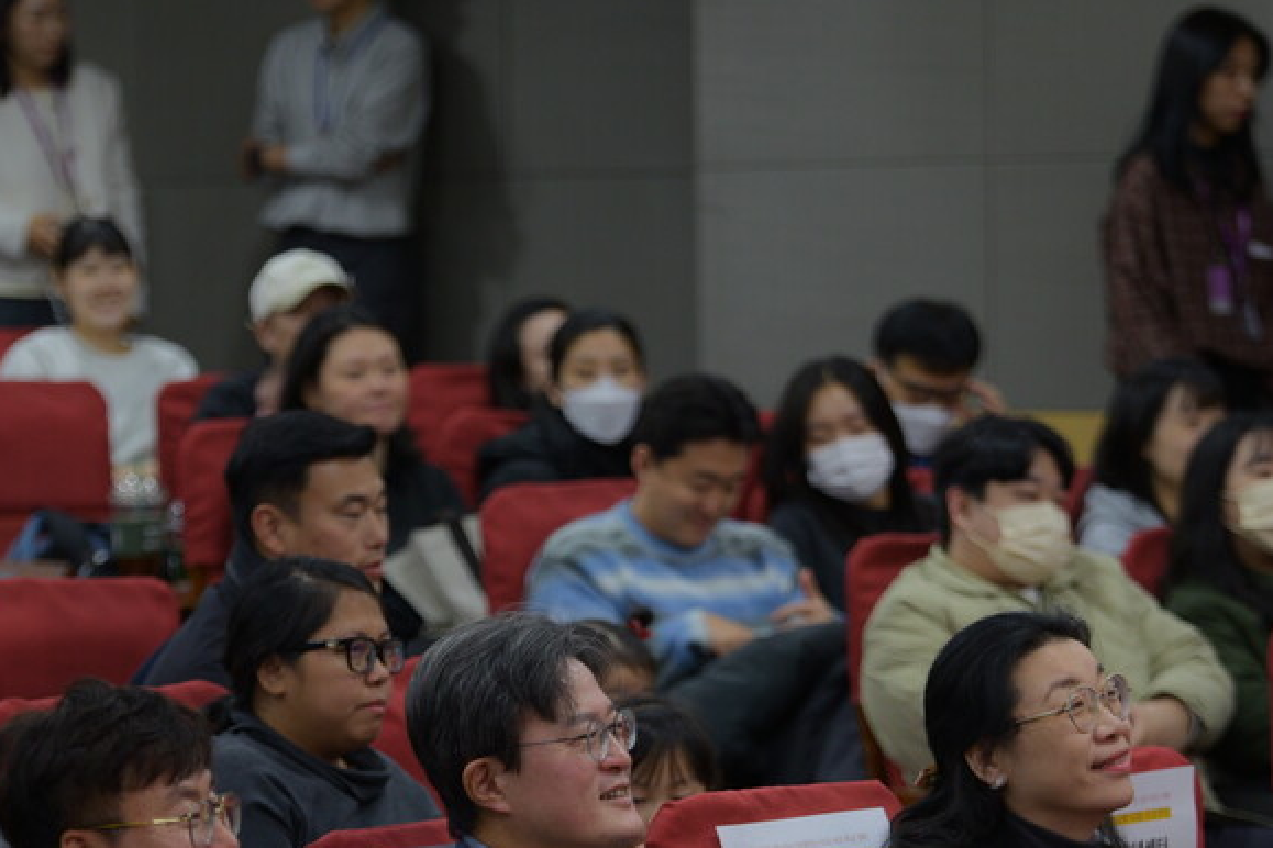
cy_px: 769
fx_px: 7248
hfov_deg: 10.0
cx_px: 566
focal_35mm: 205
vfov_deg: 6.7
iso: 500
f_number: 2.8
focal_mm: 110
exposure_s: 1/200
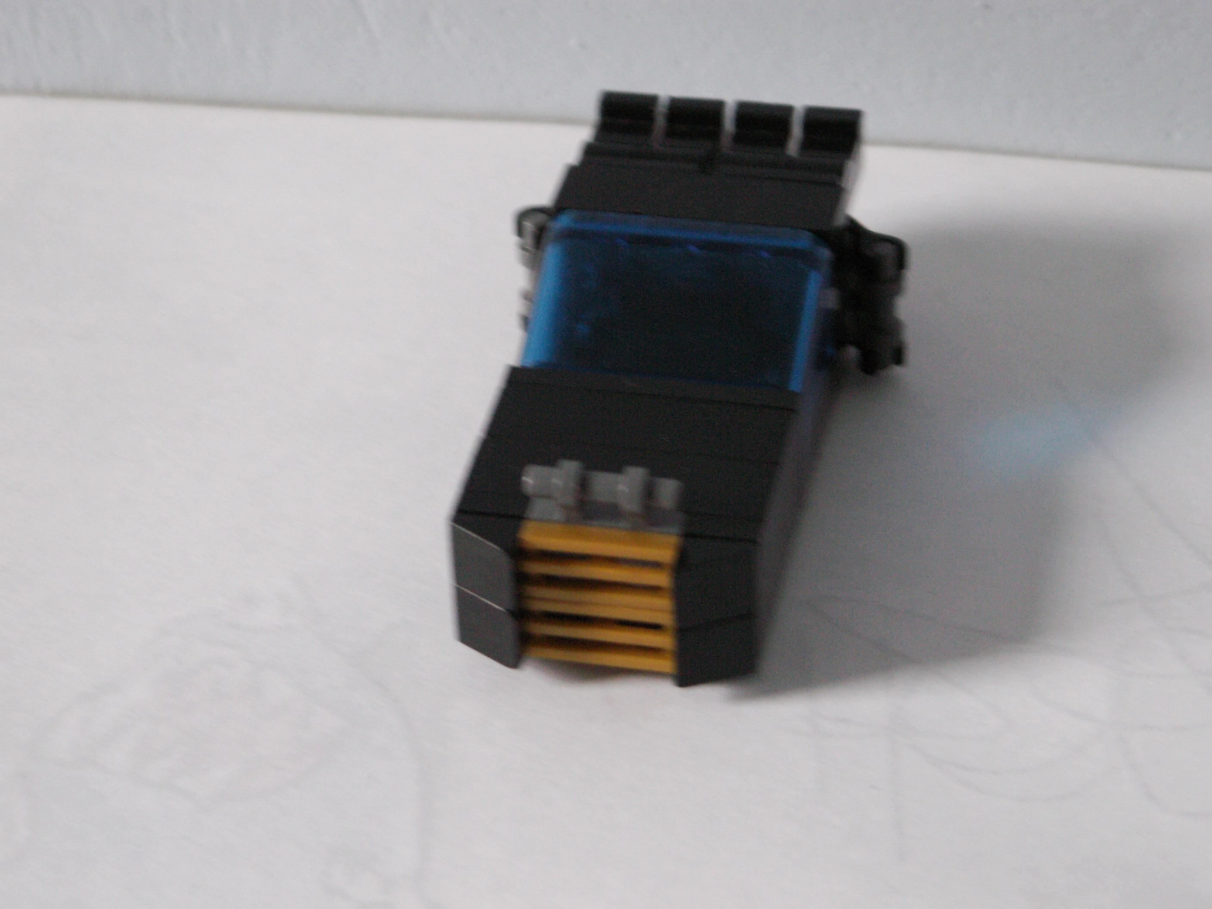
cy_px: 454
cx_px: 606
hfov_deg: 18.7
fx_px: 3676
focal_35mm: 105
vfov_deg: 14.1
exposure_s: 1/30
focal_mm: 17.13
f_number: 3.5
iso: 160
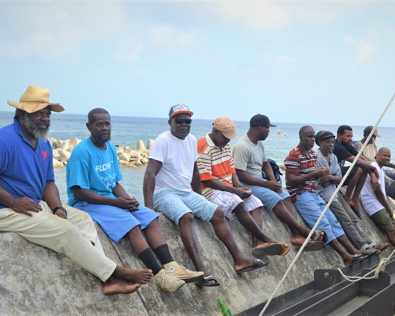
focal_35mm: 51
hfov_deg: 36.6
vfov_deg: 29.7
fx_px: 596
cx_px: 226
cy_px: 158
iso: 100
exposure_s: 1/200
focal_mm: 30
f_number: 7.1
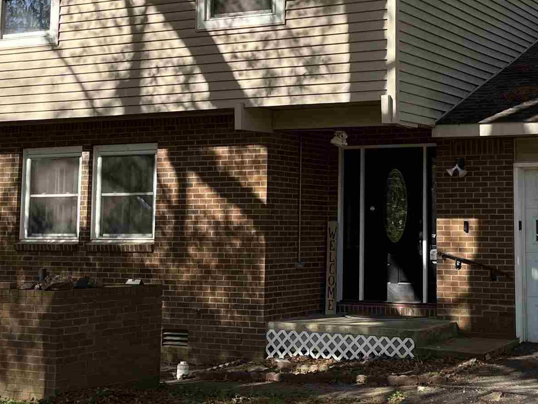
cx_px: 392
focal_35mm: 67
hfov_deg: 28.6
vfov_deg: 21.8
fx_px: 1041
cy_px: 115
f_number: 1.6
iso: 50
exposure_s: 1/1096
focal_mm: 5.1
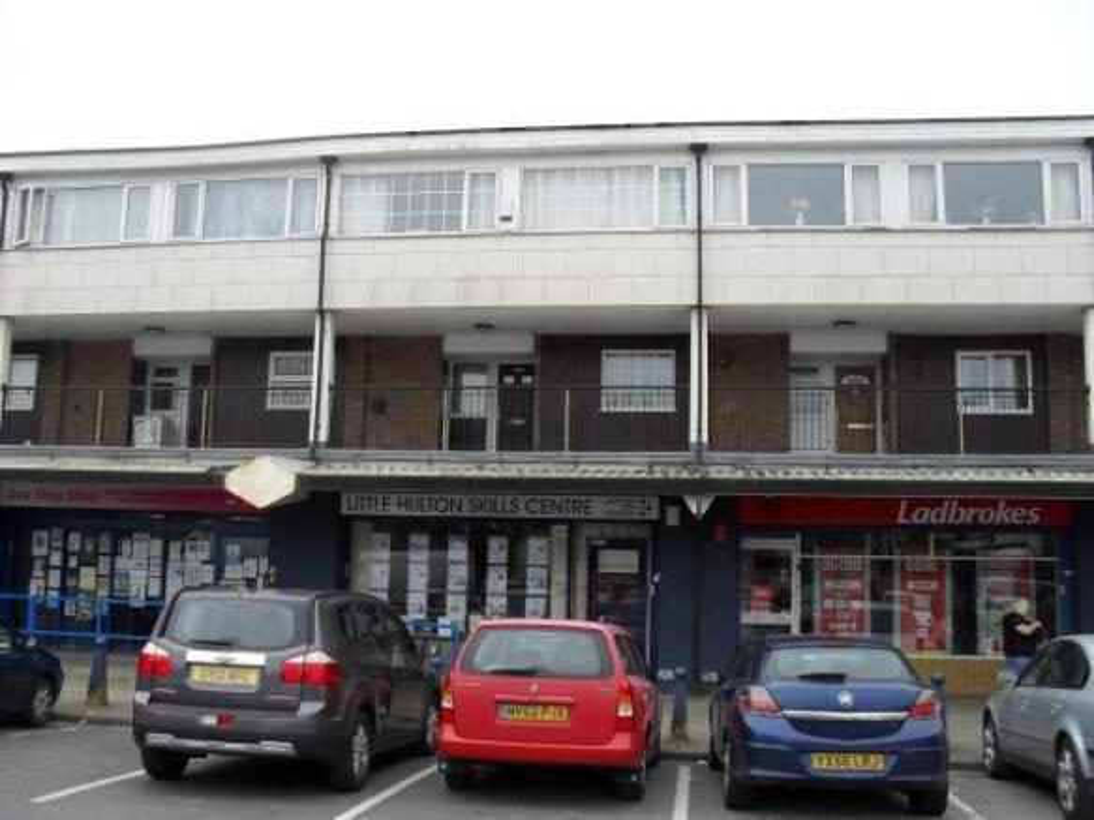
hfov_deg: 52.6
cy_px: 410
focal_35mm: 35
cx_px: 547
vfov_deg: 40.7
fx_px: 1106
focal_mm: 6.3
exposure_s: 1/500
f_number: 3.2
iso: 100
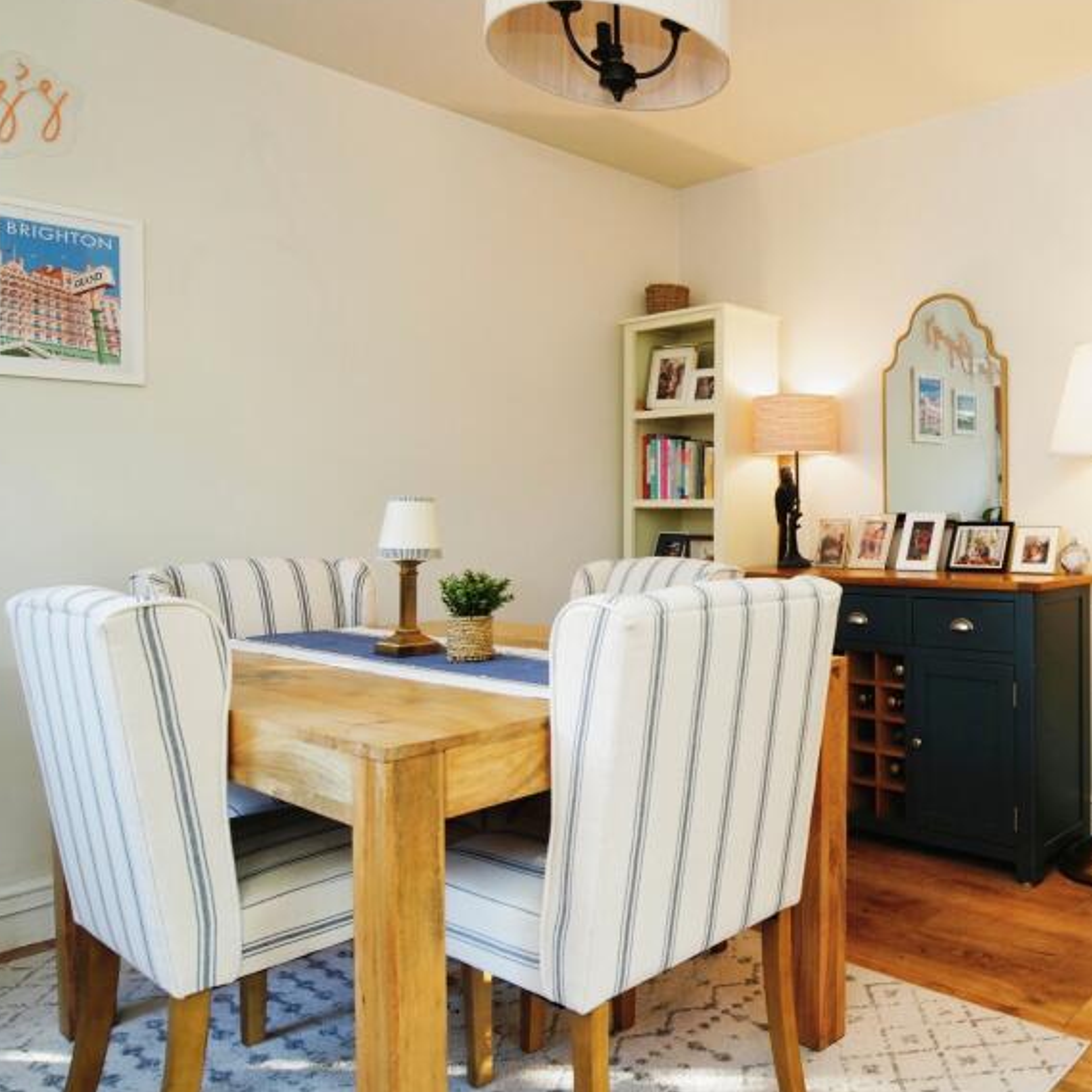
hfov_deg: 55.2
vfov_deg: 60.8
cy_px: 598
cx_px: 921
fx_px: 928
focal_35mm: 26
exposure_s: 1/20
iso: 640
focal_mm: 17
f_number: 8
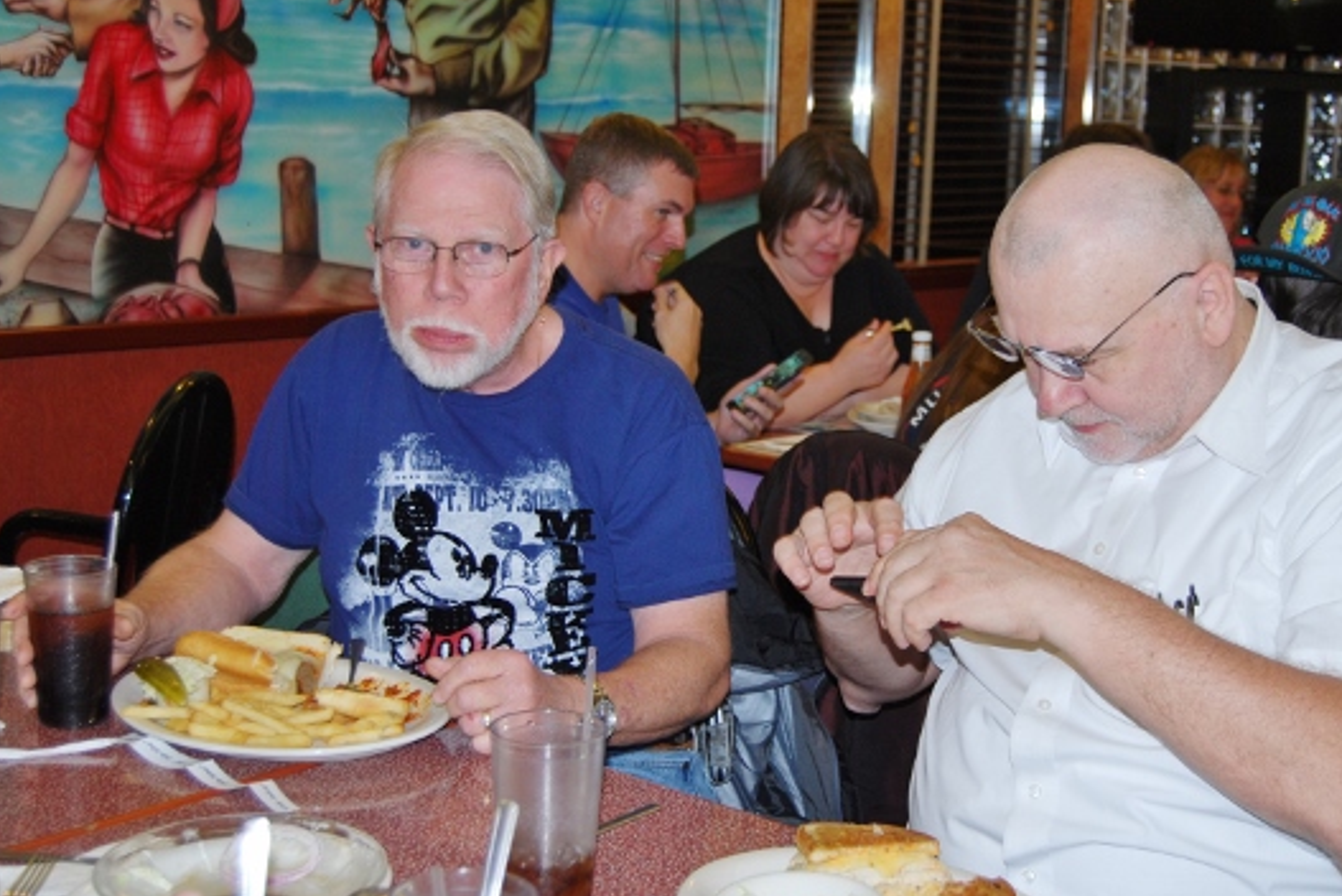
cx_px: 777
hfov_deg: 38.8
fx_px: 1902
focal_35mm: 51
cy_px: 468
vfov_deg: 26.5
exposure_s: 1/60
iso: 200
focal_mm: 28
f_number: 4.2
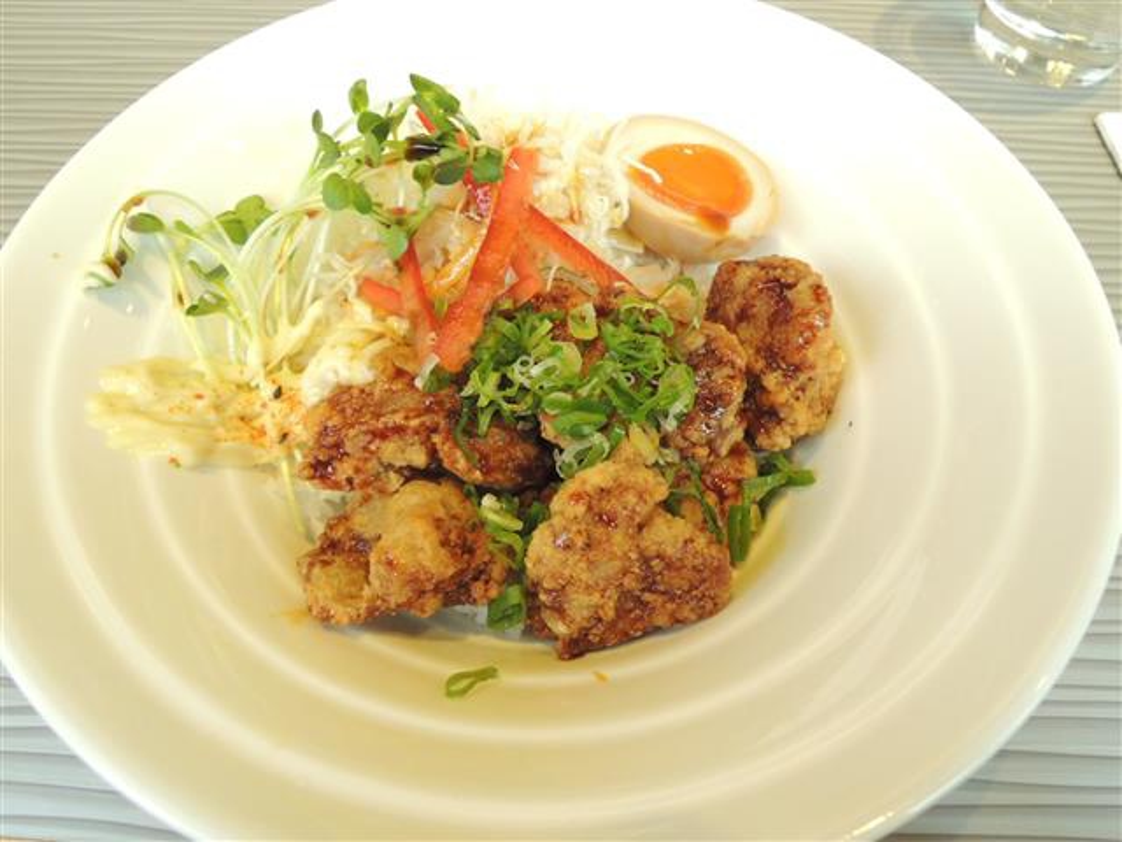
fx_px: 778
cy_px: 421
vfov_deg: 56.8
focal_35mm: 24
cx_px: 561
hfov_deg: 71.6
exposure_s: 1/30
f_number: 2.8
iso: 400
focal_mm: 4.3
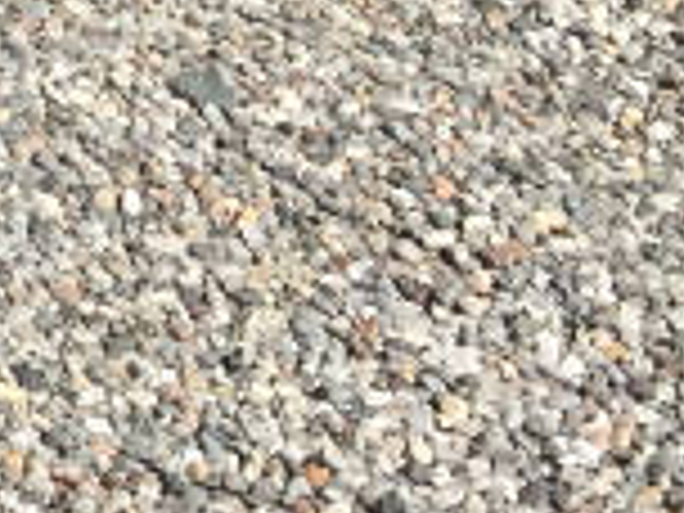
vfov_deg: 6.9
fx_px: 3873
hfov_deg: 8.4
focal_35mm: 196
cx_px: -1422
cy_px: -918
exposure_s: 1/2198
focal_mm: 4.15
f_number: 2.2
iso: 32
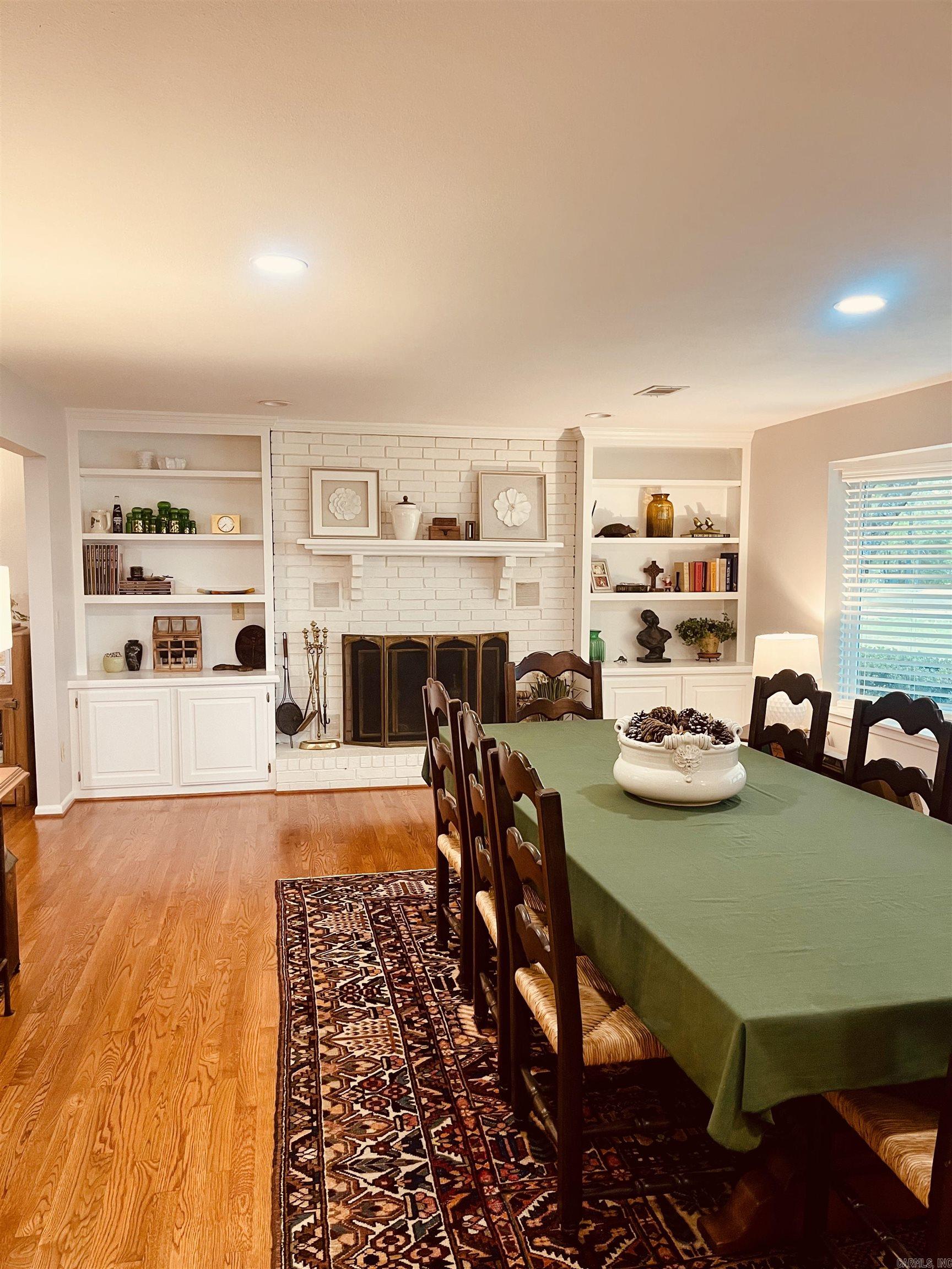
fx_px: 917
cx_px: 476
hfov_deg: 54.9
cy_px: 634
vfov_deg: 69.4
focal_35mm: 25
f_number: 1.6
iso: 320
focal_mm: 5.1
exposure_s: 1/60
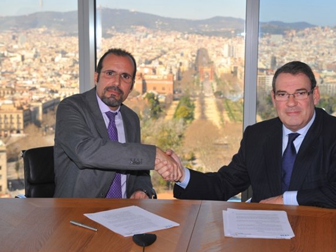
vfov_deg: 22.9
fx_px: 621
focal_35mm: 64
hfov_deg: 30.2
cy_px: 125
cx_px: 193
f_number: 6.3
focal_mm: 55
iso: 200
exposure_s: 1/125
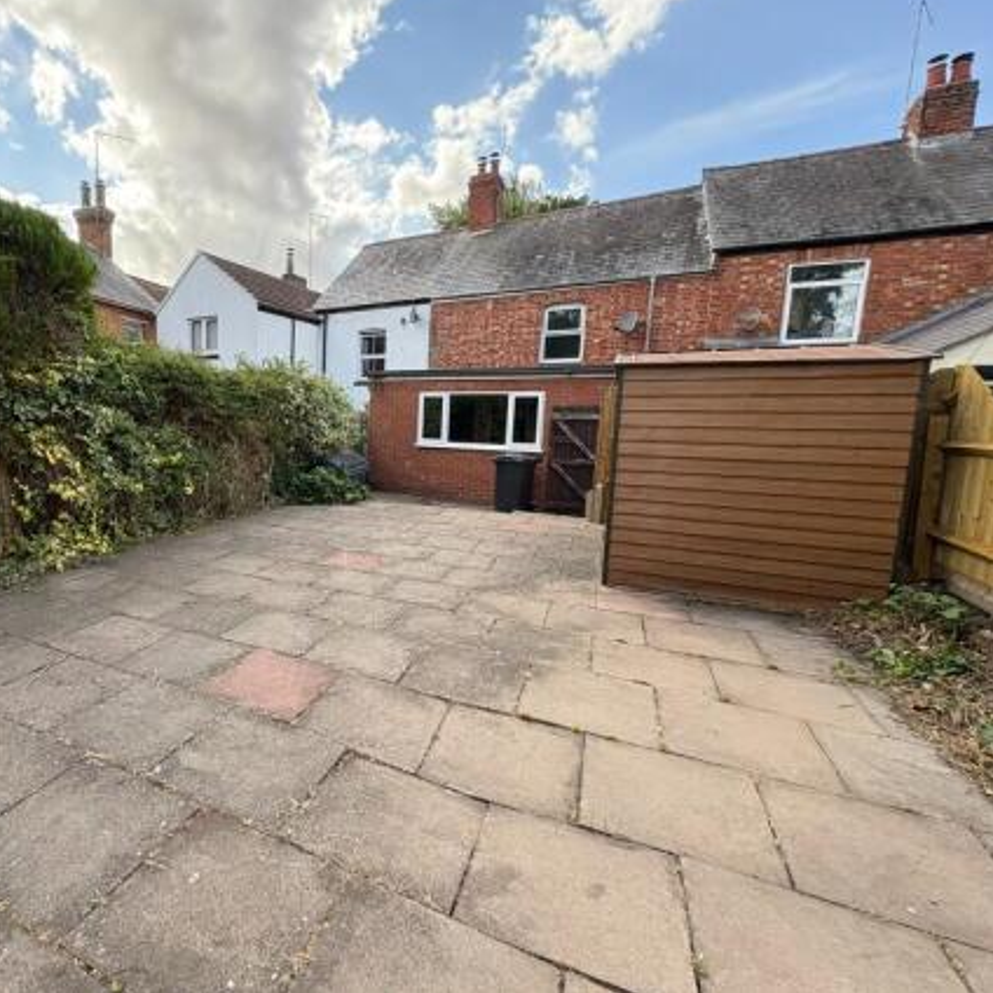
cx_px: 317
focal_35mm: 17
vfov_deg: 84.0
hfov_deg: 80.7
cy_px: 486
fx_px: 552
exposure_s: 1/383
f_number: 2.2
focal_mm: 2.22
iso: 64
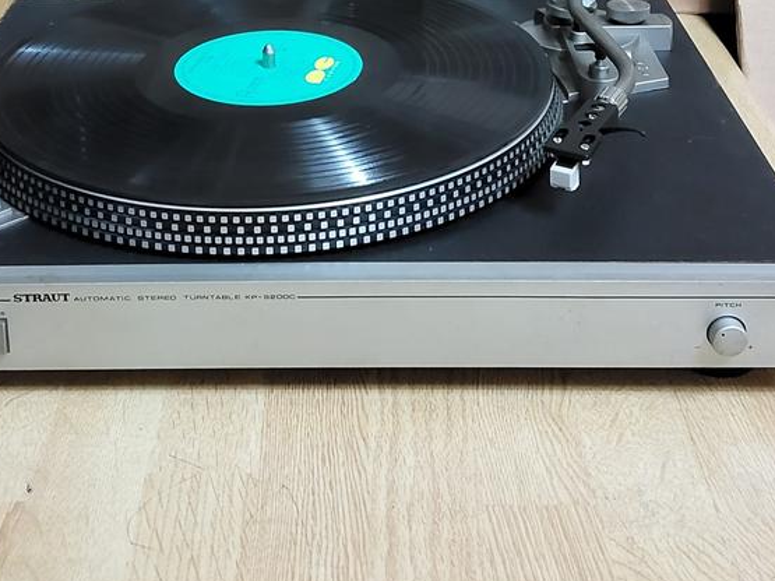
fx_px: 1343
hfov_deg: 32.1
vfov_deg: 23.0
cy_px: -47
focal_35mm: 60
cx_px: 337
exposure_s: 1/40
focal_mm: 3.98
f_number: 1.8
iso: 500
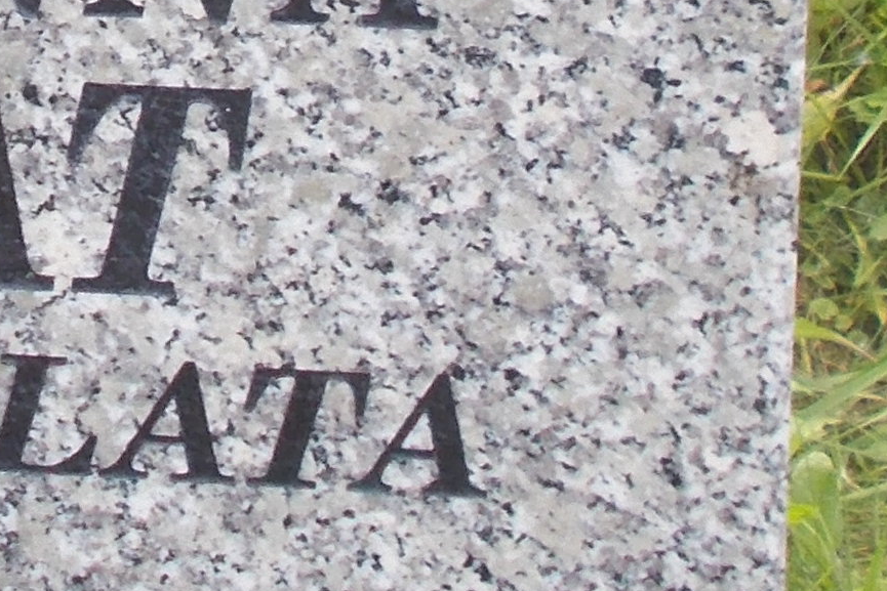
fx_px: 3548
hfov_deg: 13.8
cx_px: -192
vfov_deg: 9.1
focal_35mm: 144
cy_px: -478
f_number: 3.2
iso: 80
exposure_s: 1/80
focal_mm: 4.6
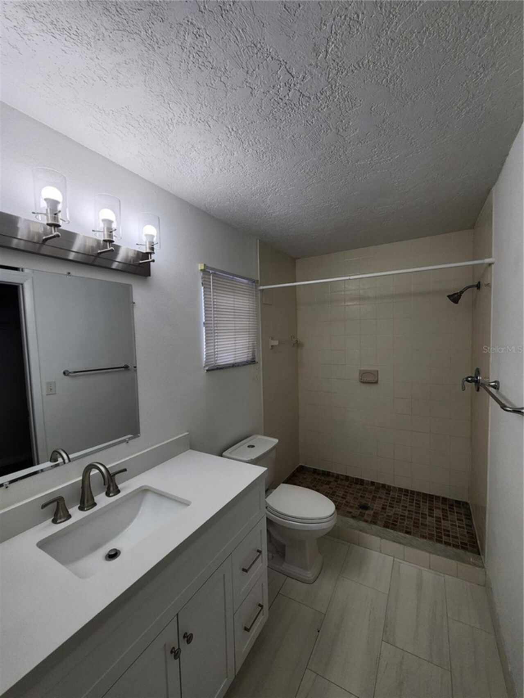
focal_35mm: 13
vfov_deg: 106.2
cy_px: 349
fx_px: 262
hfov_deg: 89.9
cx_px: 262
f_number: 2.2
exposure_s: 1/120
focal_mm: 2.2
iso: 80
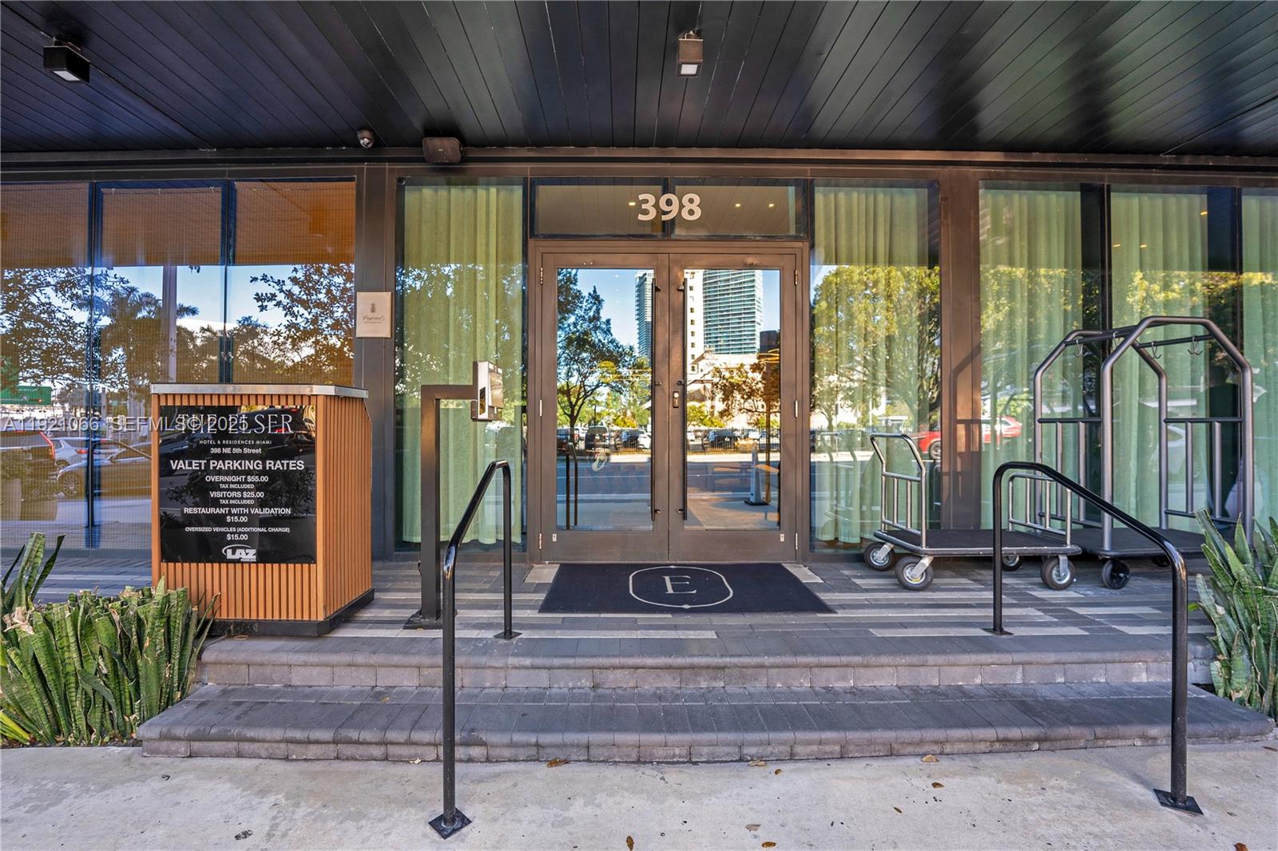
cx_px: 639
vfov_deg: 81.2
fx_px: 497
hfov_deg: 104.3
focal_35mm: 14
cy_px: 426
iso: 250
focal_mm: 14
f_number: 4
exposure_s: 1/60
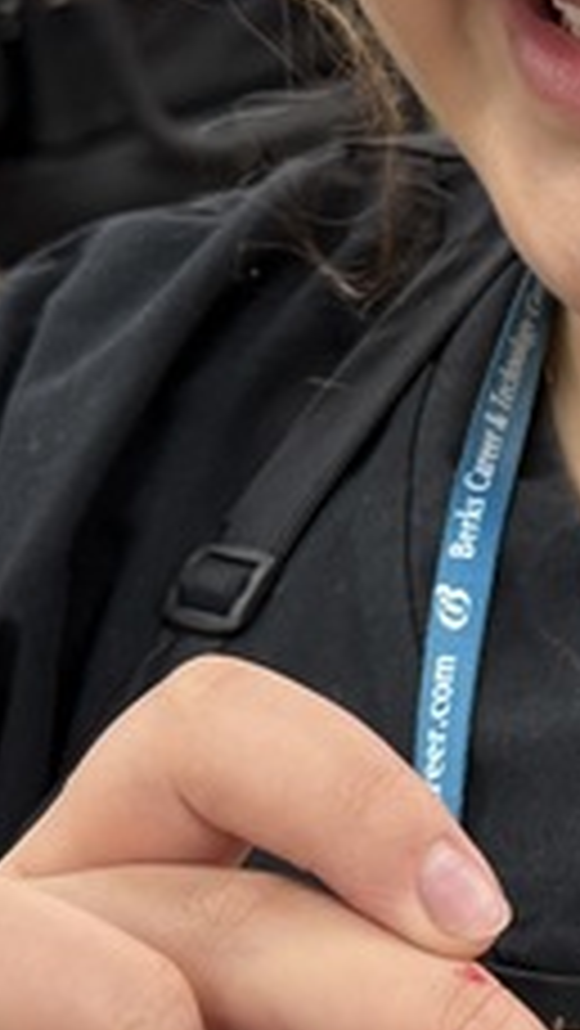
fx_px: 3195
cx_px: 899
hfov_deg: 10.0
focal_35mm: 117
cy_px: 382
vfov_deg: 18.3
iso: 125
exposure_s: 1/60
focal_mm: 6.76
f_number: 1.78
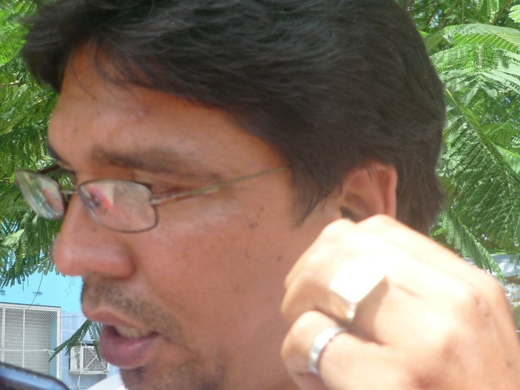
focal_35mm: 58
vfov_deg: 25.2
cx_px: 260
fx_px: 871
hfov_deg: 33.2
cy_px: 195
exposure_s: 1/250
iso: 100
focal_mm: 6
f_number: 2.9
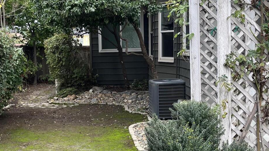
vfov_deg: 19.7
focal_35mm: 61
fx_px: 435
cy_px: 90
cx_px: 108
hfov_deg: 34.3
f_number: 1.6
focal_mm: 5.1
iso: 50
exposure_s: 1/122
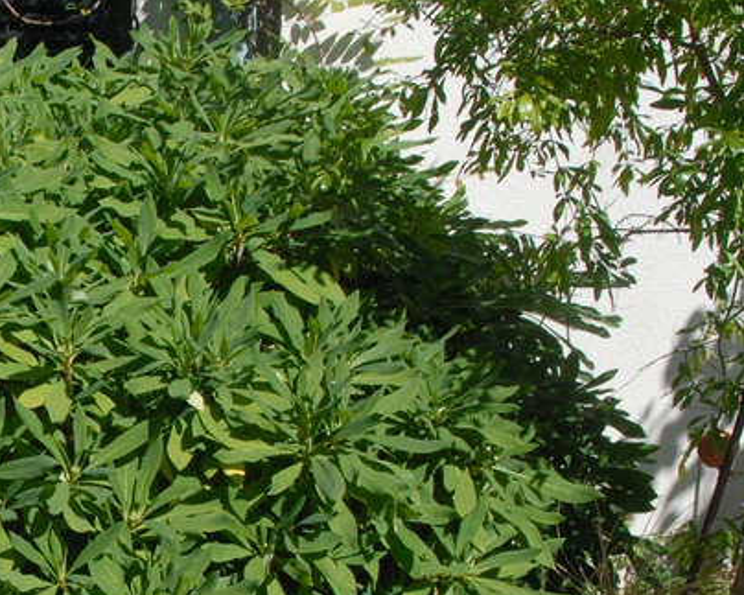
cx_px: -182
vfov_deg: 15.2
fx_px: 2201
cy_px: 526
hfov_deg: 18.1
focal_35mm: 100
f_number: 9
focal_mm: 28
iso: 400
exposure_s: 1/320
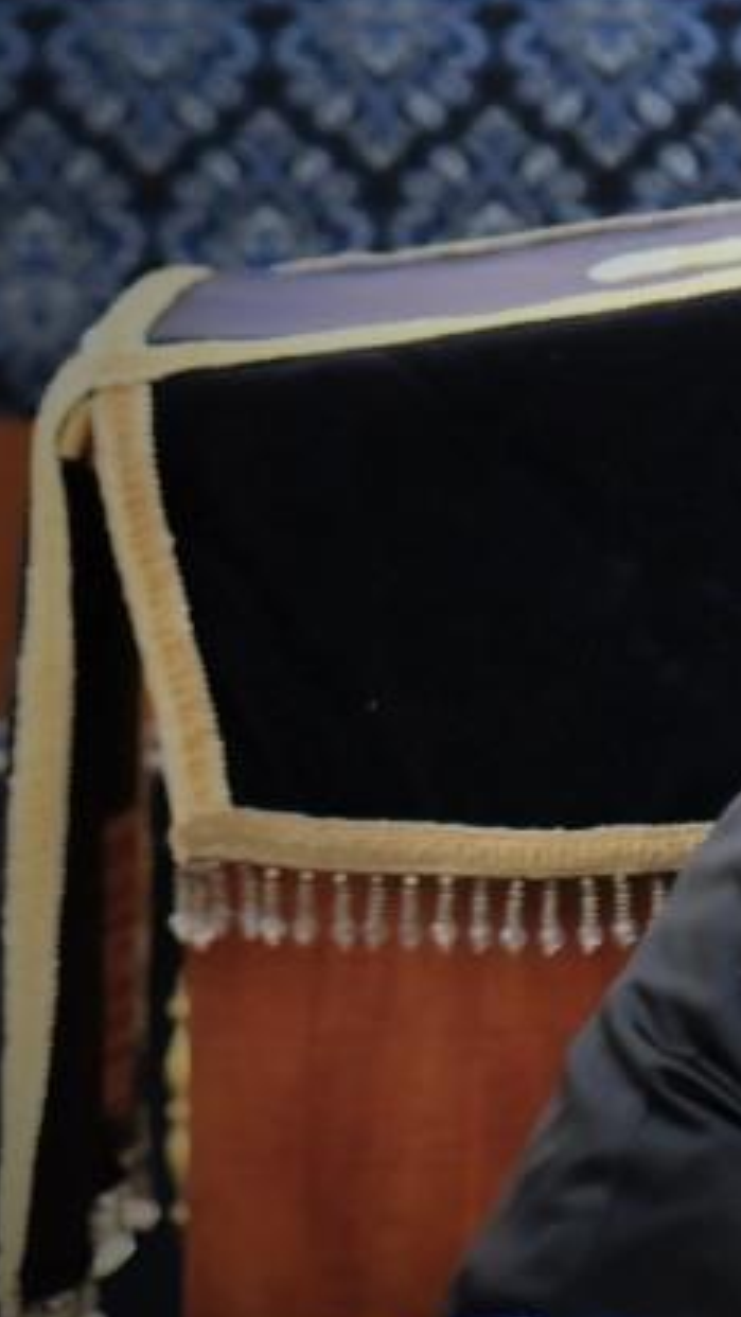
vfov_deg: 6.5
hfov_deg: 3.6
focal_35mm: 334
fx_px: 11662
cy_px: 655
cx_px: 1517
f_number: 4
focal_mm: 86
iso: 500
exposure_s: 1/640
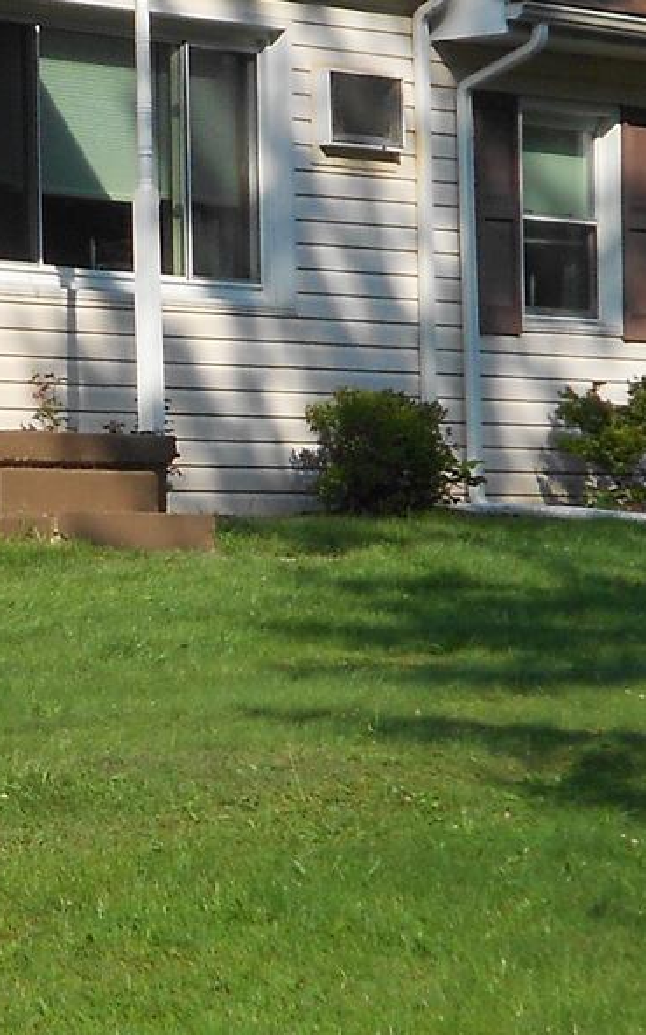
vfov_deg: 11.6
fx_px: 5074
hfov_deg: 7.2
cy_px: 587
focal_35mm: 180
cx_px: -271
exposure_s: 1/500
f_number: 4.5
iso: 80
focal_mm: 8.8
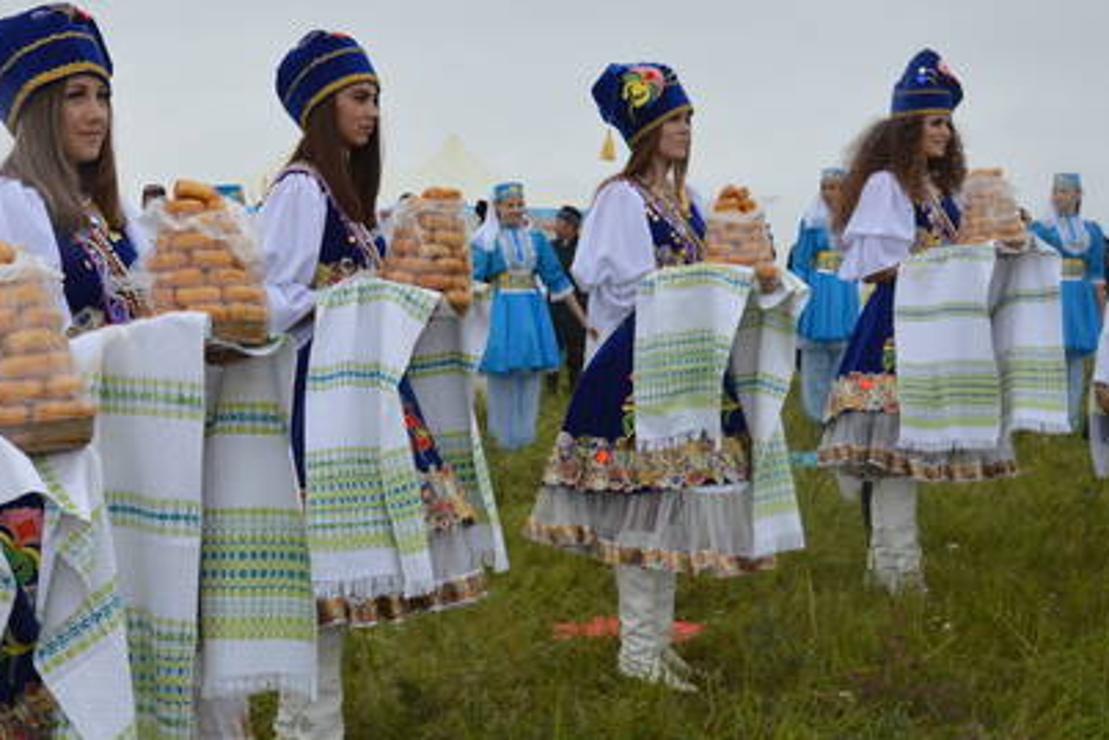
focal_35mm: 56
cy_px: 435
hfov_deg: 35.6
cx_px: 410
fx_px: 1718
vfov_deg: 24.3
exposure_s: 1/125
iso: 125
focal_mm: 25
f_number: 5.6
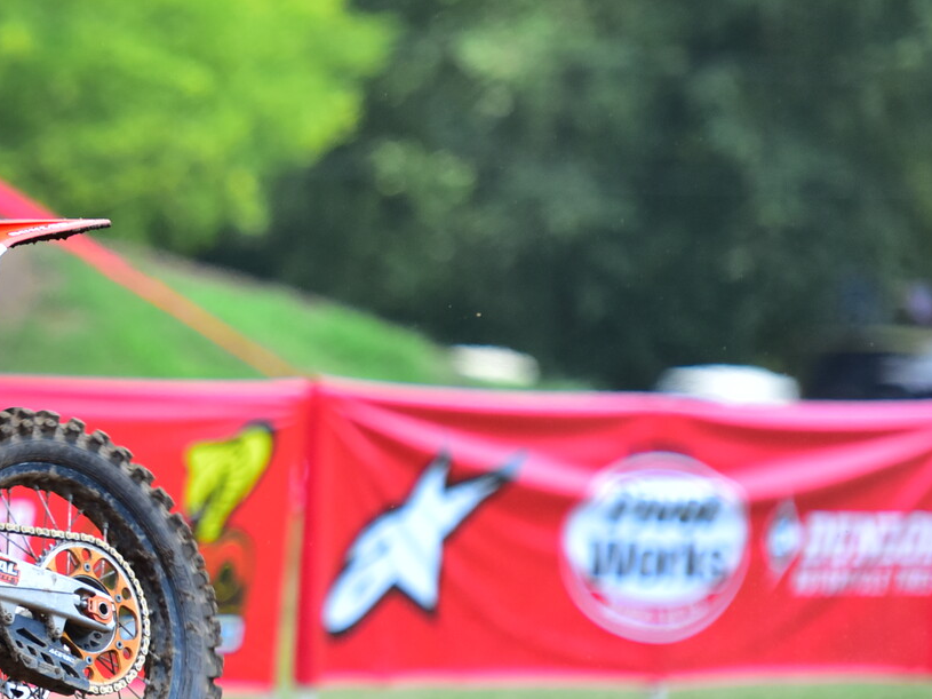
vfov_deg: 3.2
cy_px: 319
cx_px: -343
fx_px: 12572
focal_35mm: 467
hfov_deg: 4.2
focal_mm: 165
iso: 500
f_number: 2.8
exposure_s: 1/2500
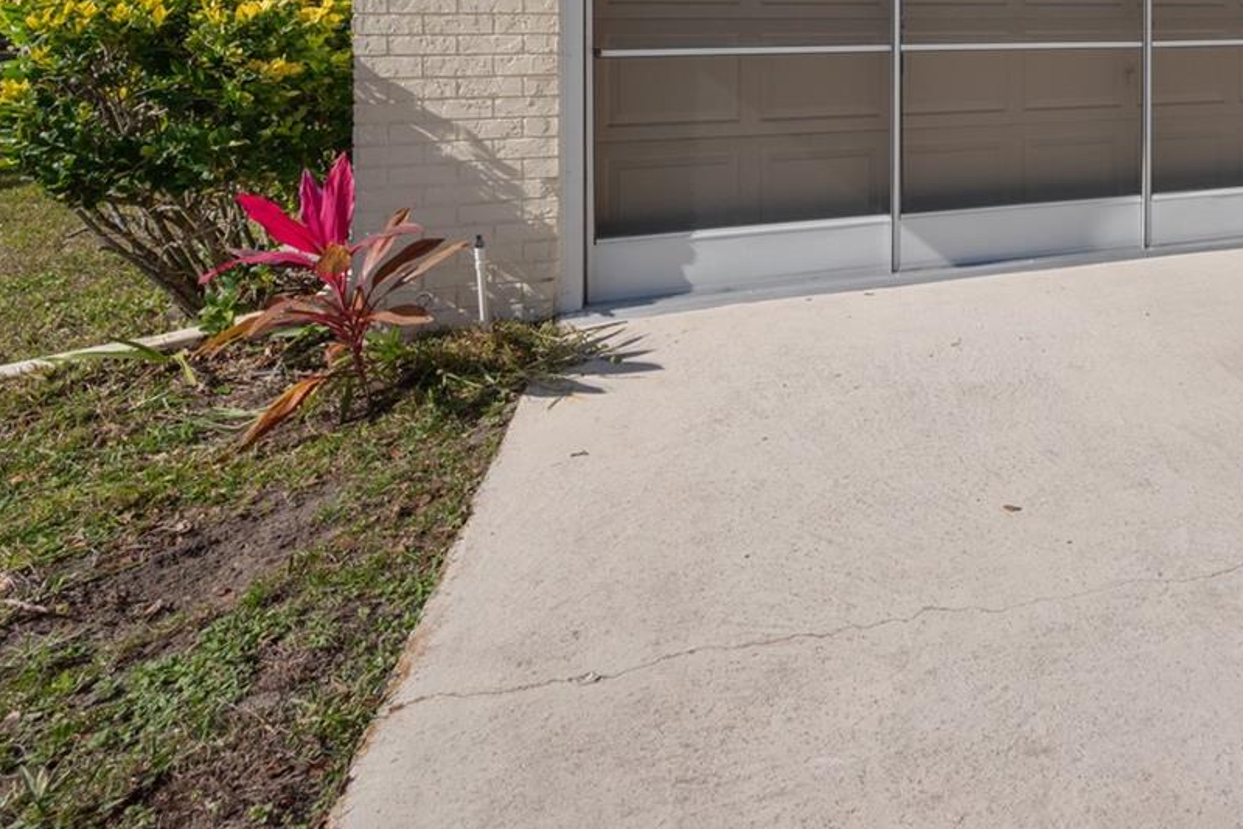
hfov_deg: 56.7
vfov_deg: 41.1
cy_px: 18
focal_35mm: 28
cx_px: 1112
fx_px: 967
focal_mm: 14
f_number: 6.3
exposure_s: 1/250
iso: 250
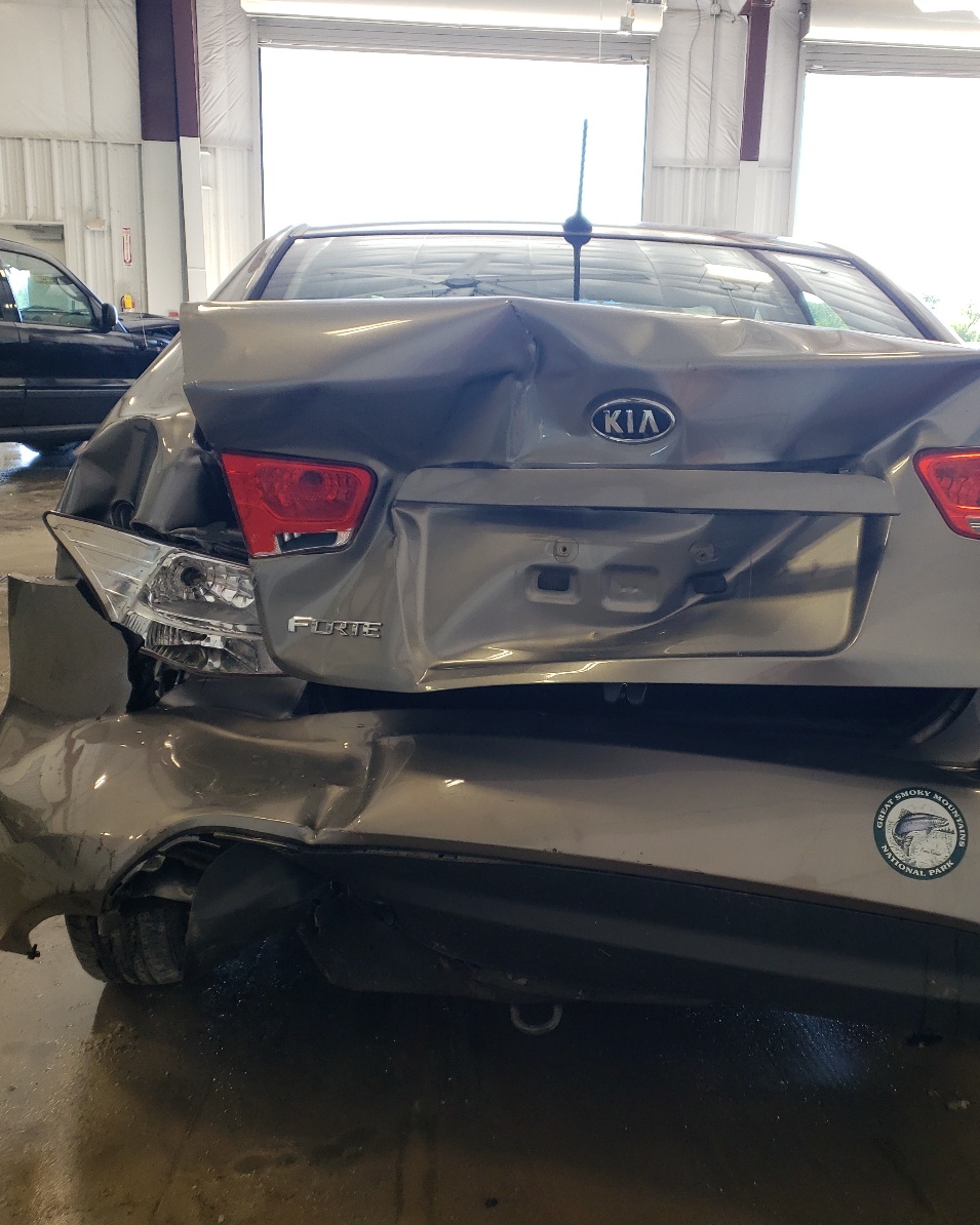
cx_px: 586
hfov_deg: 43.1
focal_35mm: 34
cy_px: 611
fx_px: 1233
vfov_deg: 52.8
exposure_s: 1/159
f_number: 1.5
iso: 50
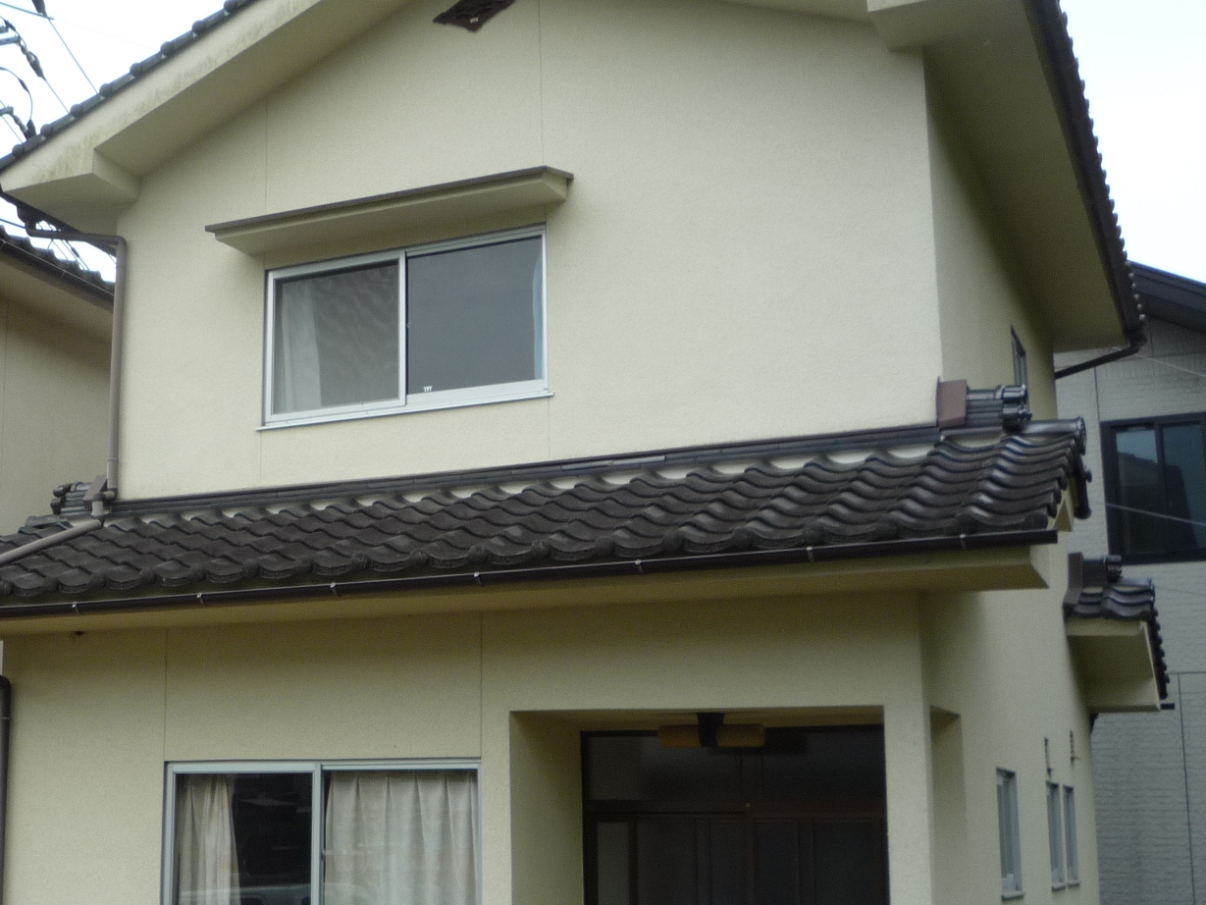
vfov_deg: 29.1
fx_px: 1742
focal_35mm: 50
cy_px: 518
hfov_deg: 37.3
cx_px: 301
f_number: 4
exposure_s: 1/125
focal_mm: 5.2
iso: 100
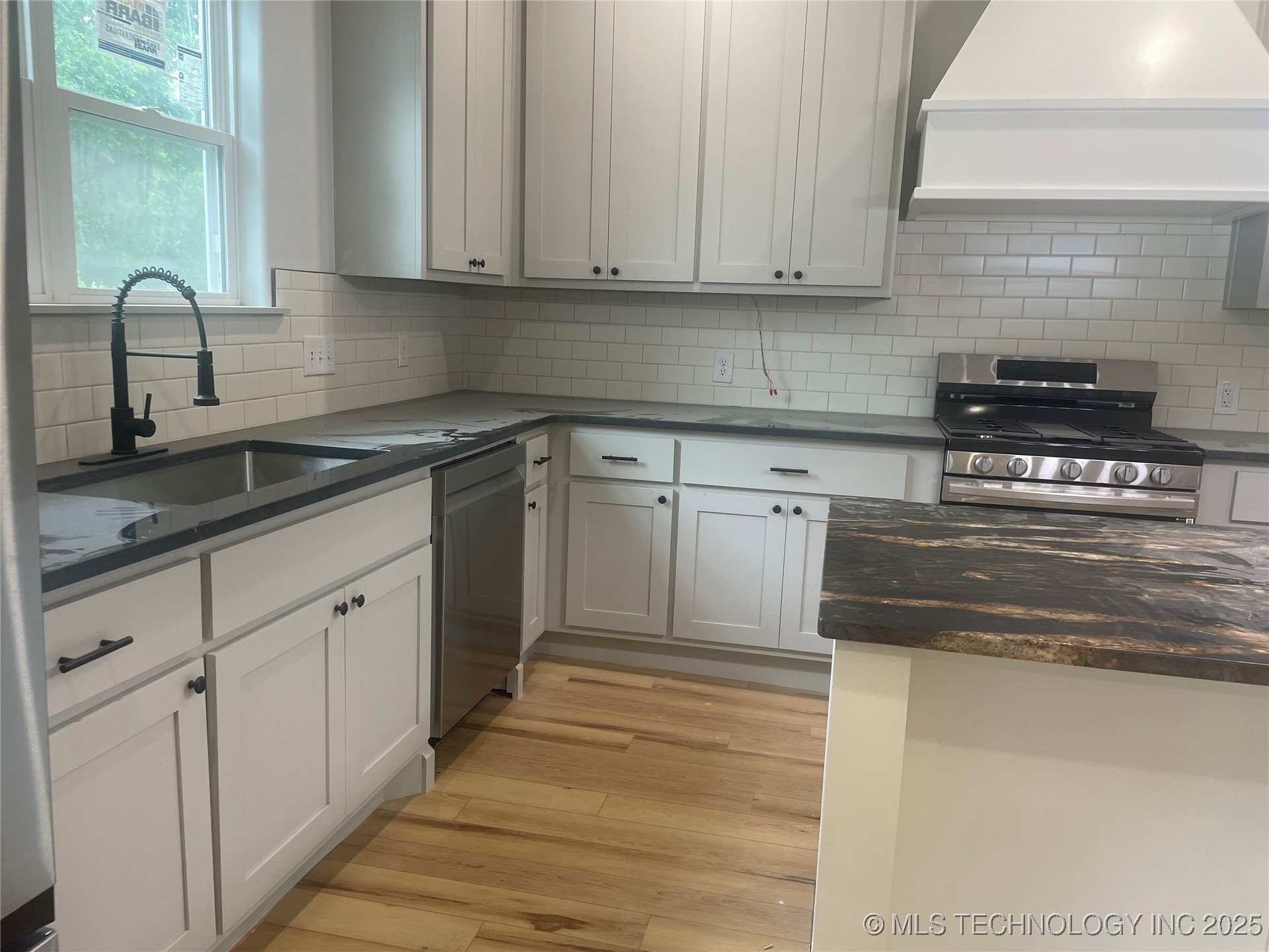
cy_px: 476
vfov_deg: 53.1
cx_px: 634
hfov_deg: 67.3
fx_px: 953
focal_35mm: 26
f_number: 1.6
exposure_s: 1/60
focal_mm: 4.2
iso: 64
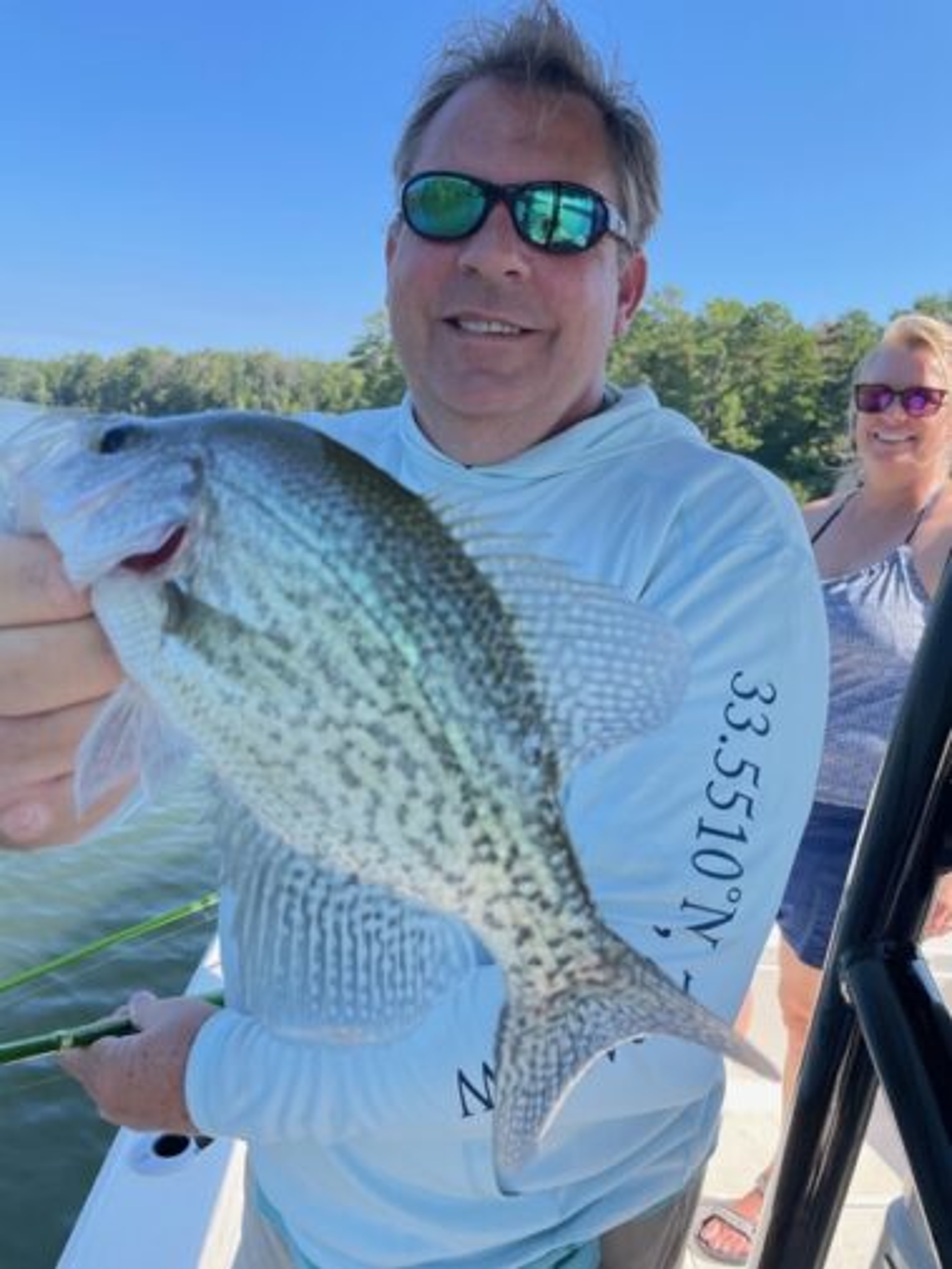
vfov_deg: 67.3
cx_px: 476
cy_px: 634
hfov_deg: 53.1
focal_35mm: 26
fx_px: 953
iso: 32
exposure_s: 1/759
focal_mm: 4.2
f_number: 1.6
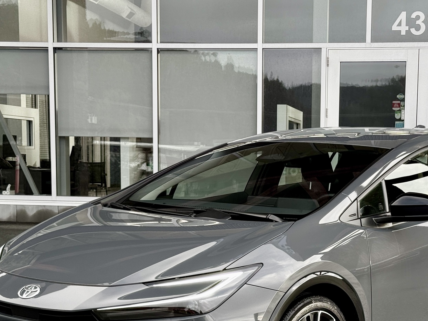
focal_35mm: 79
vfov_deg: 18.5
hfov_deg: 24.6
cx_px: 275
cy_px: 259
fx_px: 977
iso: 64
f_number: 1.78
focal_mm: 6.76
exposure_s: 1/253
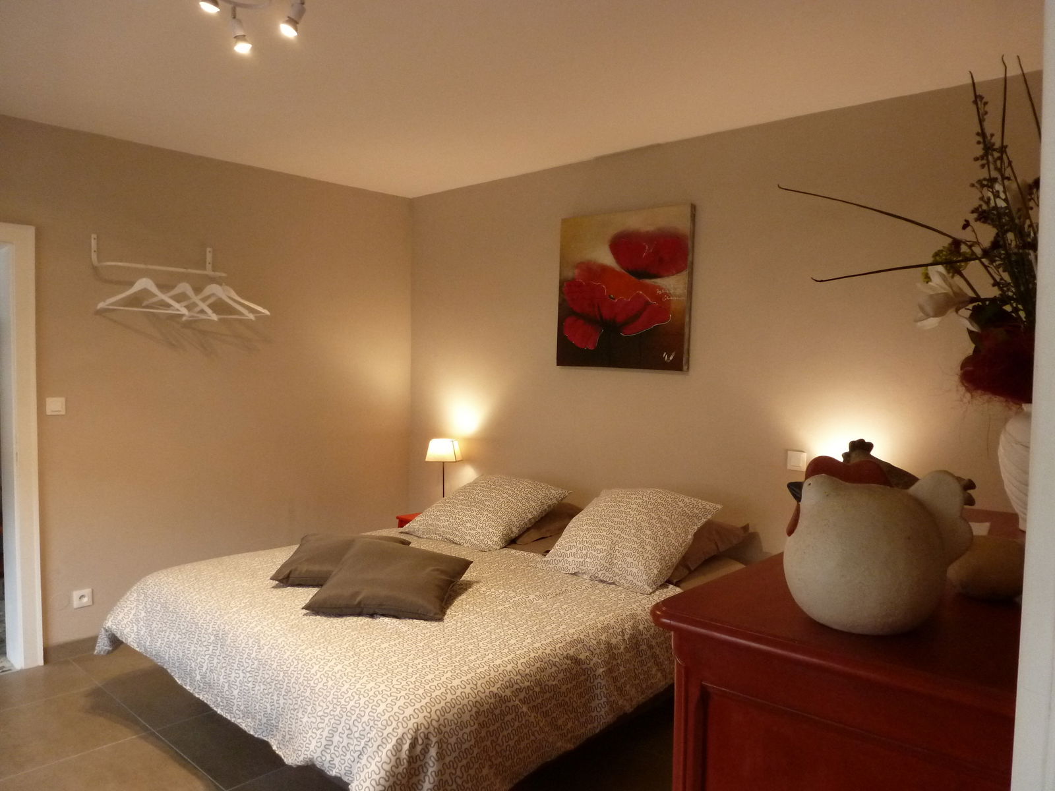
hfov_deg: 71.6
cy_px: 396
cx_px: 528
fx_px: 731
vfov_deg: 56.8
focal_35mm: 24
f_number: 3.3
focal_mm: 4.3
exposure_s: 1/20
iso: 400
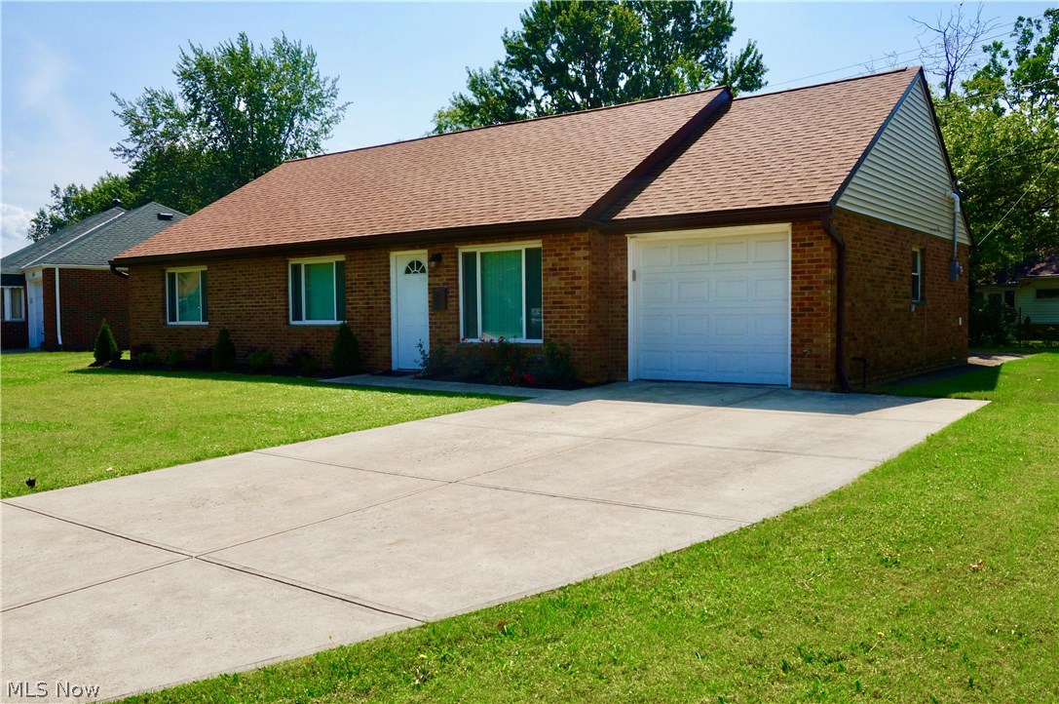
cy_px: 352
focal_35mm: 30
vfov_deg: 43.5
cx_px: 530
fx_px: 881
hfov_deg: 62.0
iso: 200
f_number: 14
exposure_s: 1/250
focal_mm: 20
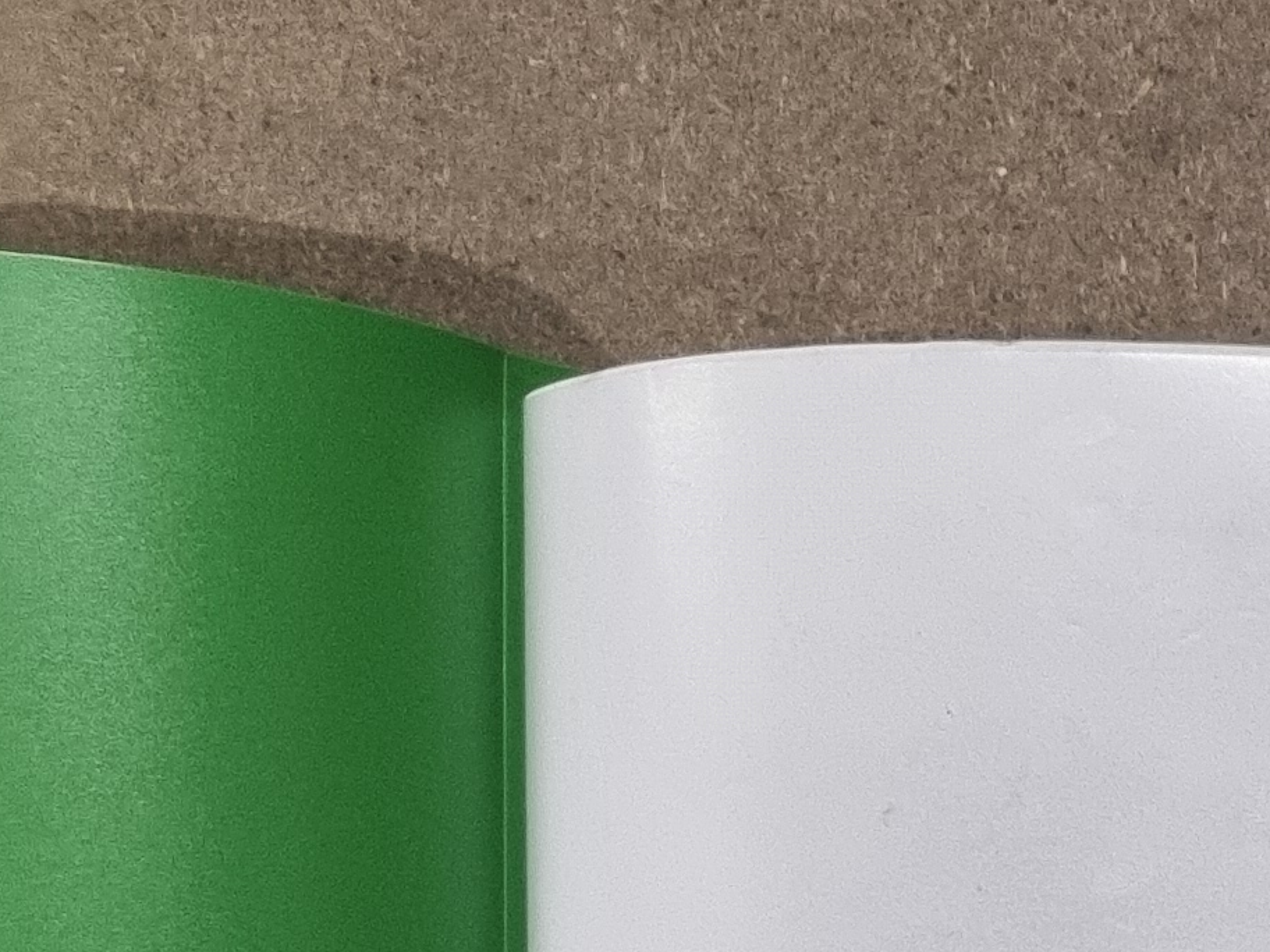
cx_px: 2789
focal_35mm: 115
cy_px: 1854
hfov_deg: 13.7
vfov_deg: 11.7
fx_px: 4219
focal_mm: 5.4
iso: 250
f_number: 1.8
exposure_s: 1/40
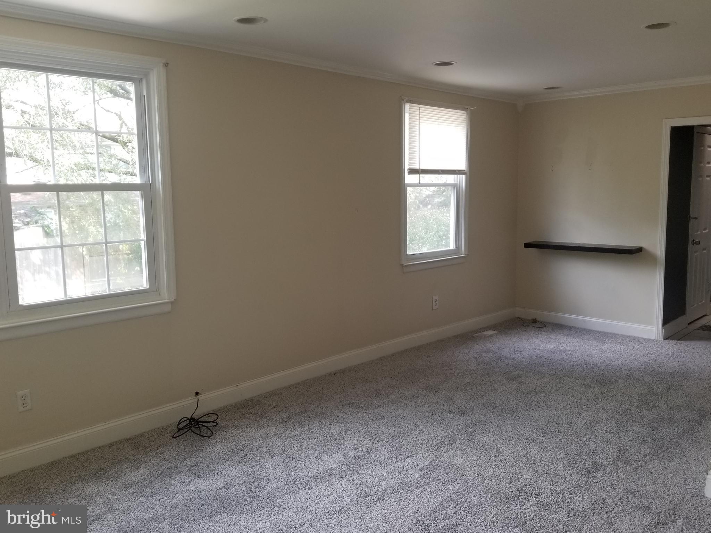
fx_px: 534
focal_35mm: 26
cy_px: 266
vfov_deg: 53.1
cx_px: 356
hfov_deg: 67.3
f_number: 1.7
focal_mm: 4.25
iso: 64
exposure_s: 1/50
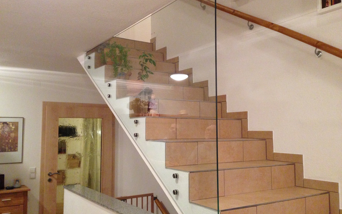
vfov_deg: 35.3
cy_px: 106
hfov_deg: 54.0
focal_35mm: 36
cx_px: 166
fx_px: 336
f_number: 2.4
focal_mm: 4.12
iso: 400
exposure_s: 1/15
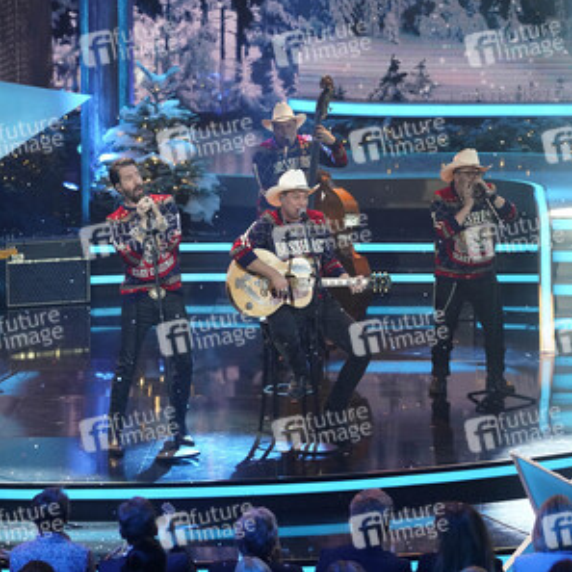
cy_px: 285
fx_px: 3159
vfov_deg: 10.3
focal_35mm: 169
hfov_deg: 10.3
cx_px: 155
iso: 6400
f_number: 4
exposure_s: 1/320
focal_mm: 131
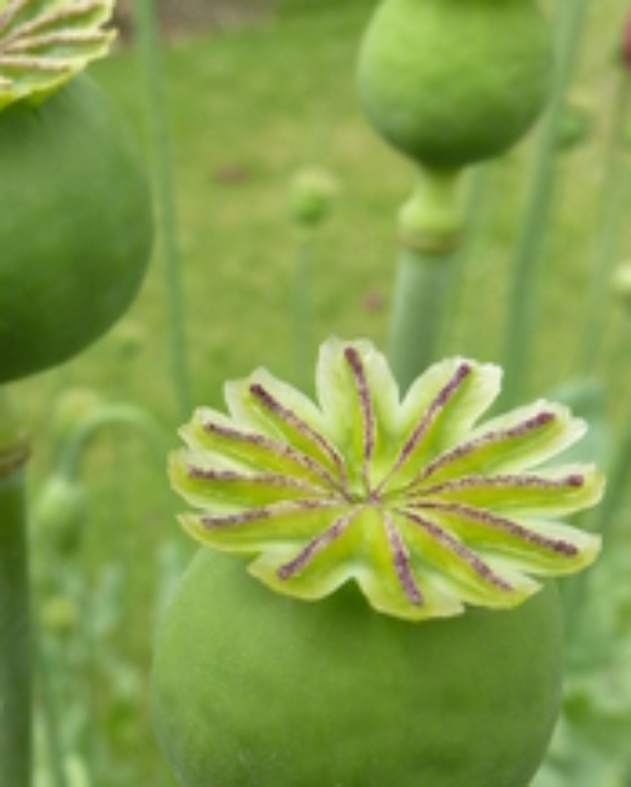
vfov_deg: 34.7
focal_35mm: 54
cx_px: 134
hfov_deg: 27.6
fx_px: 1259
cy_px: 442
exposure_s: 1/250
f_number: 4
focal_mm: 4.1
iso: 80
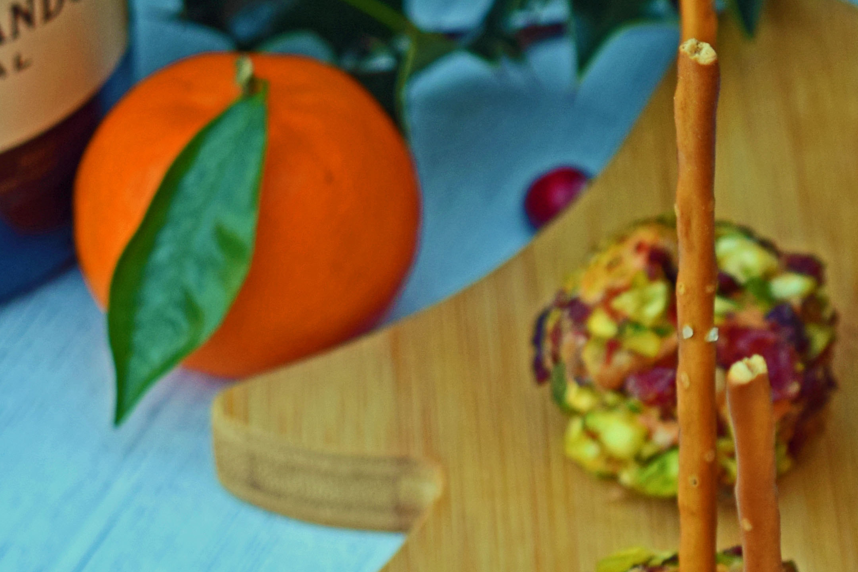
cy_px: 491
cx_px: 697
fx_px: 5443
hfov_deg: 9.0
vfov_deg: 6.0
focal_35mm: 228
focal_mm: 55
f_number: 5.6
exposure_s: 1/125
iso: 400
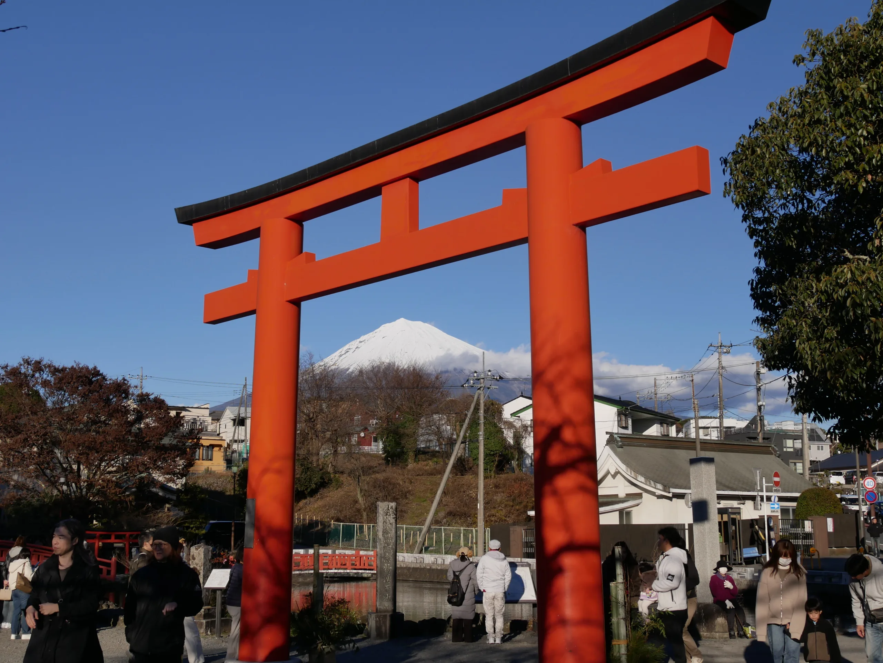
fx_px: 1072
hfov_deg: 44.8
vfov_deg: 34.4
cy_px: 332
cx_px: 442
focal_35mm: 42
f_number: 7.1
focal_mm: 21
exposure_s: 1/320
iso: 200
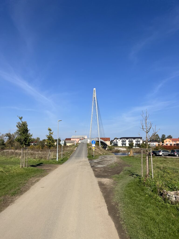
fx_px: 179
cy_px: 120
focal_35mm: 26
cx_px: 90
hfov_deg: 53.1
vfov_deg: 67.3
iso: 50
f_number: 1.5
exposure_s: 1/5587
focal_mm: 5.7
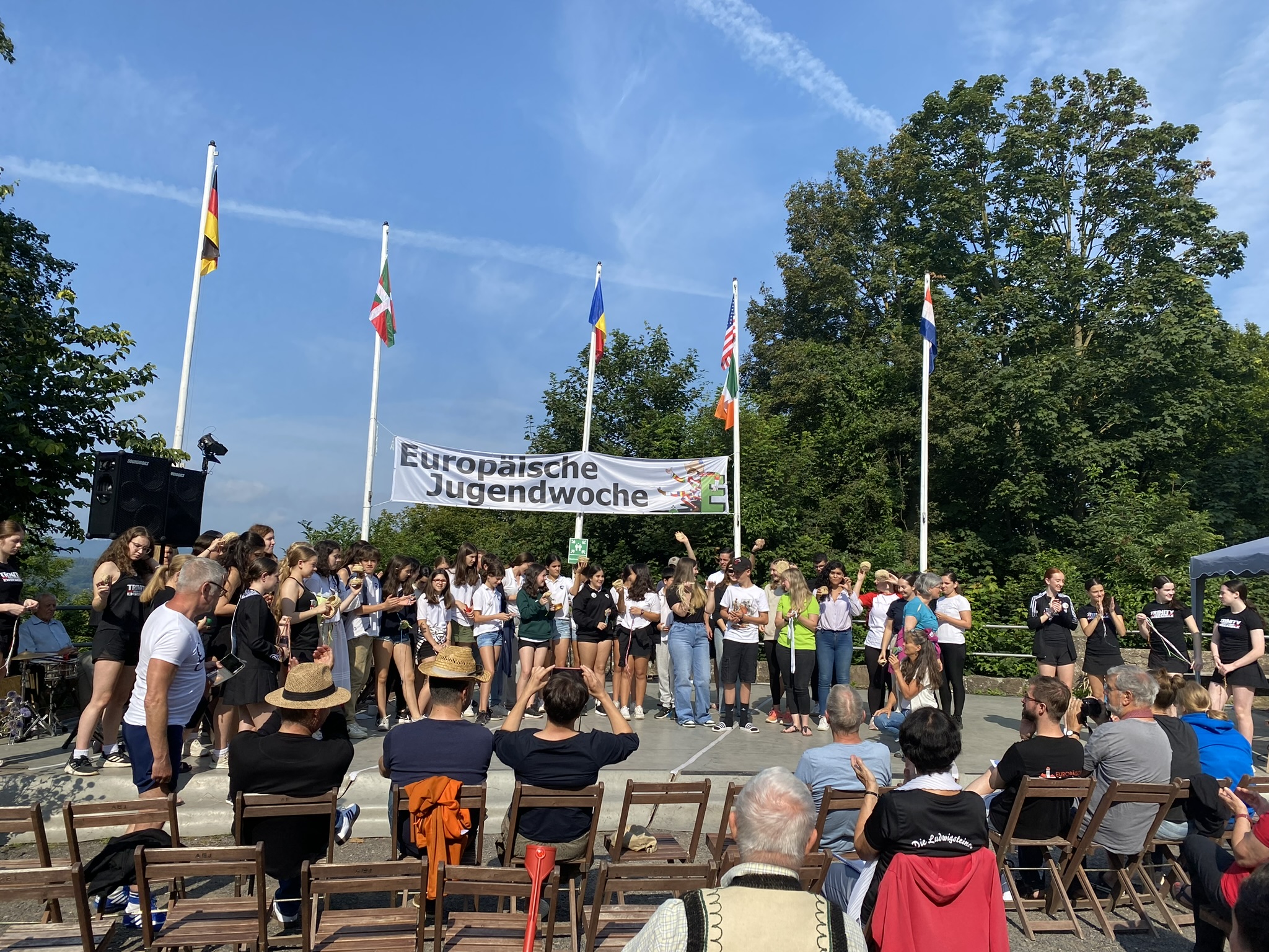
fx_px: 953
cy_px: 476
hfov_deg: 67.3
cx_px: 634
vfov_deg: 53.1
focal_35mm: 26
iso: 32
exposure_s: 1/2625
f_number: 1.8
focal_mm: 4.25
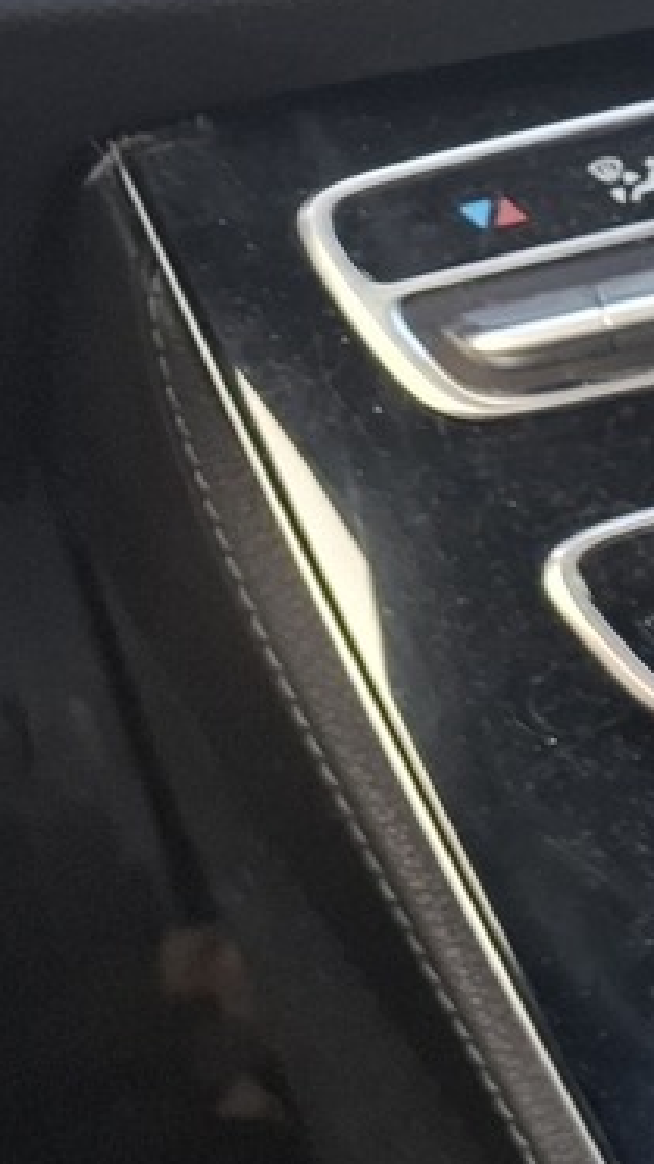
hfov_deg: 9.5
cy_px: 1173
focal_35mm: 97
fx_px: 2993
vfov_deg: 21.2
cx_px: 2018
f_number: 1.8
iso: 160
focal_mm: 5.54
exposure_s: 1/100
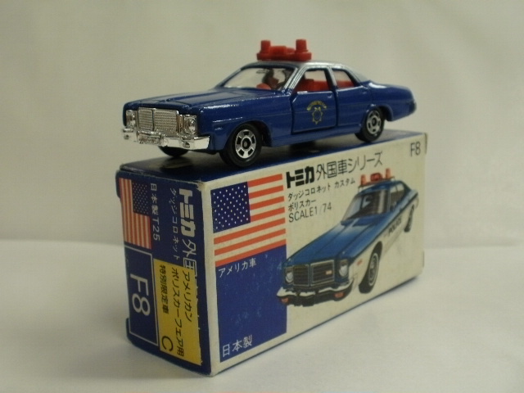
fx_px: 666
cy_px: 196
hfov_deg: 42.9
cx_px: 262
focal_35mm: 44
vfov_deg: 32.9
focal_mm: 7.7
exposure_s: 1/25
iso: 125
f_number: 4
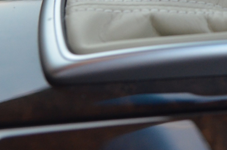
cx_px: 224
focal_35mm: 128
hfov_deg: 15.8
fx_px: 806
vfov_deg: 10.5
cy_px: -35
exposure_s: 1/80
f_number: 2.8
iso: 1600
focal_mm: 34
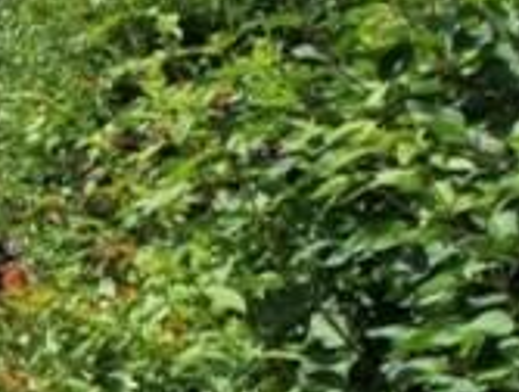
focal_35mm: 98
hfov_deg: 12.4
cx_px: -907
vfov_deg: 15.1
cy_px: 226
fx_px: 1472
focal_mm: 8
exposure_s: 1/500
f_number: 8
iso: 200
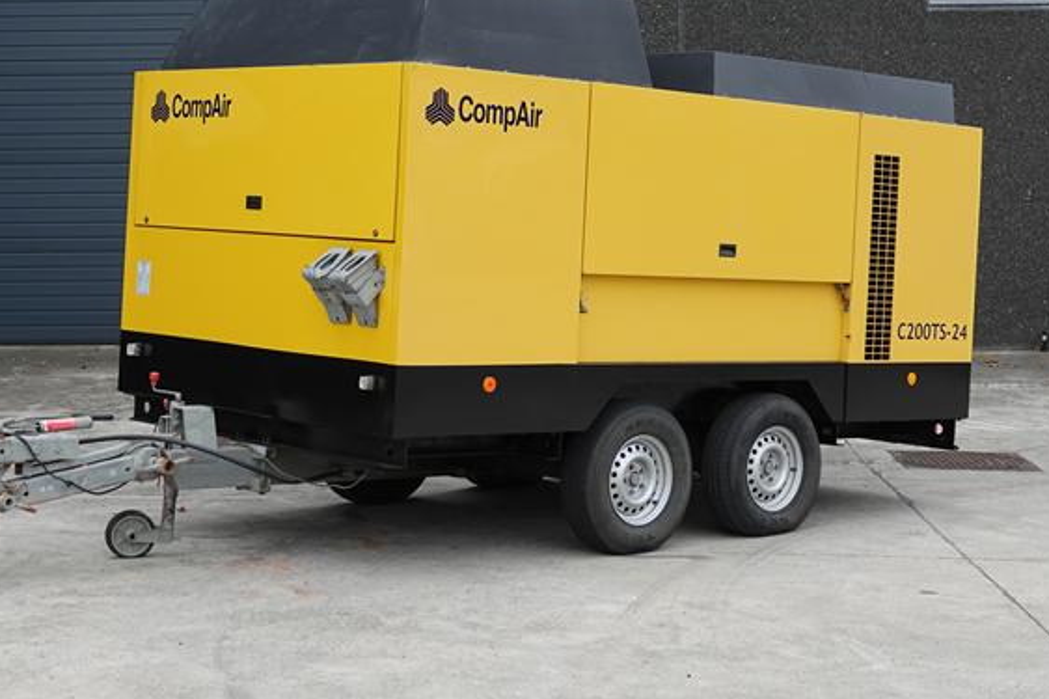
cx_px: 447
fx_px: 2068
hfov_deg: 28.4
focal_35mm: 71
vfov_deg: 19.1
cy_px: 213
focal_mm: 18.21
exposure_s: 1/160
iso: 100
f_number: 3.2
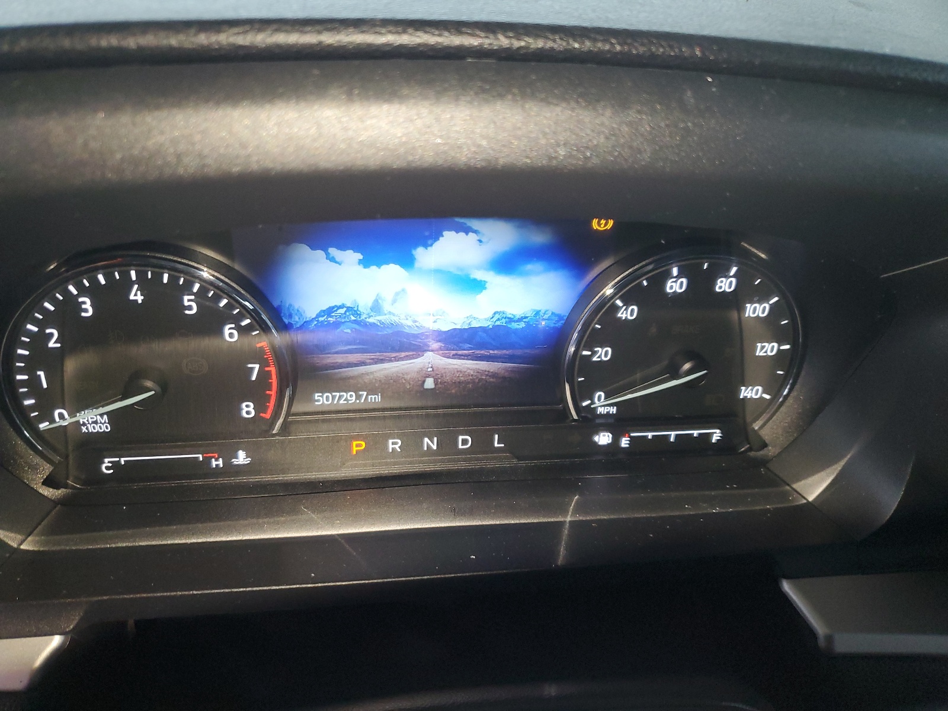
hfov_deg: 67.3
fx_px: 712
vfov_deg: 53.1
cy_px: 356
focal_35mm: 26
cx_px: 474
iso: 189
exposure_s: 1/60.2
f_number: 1.5
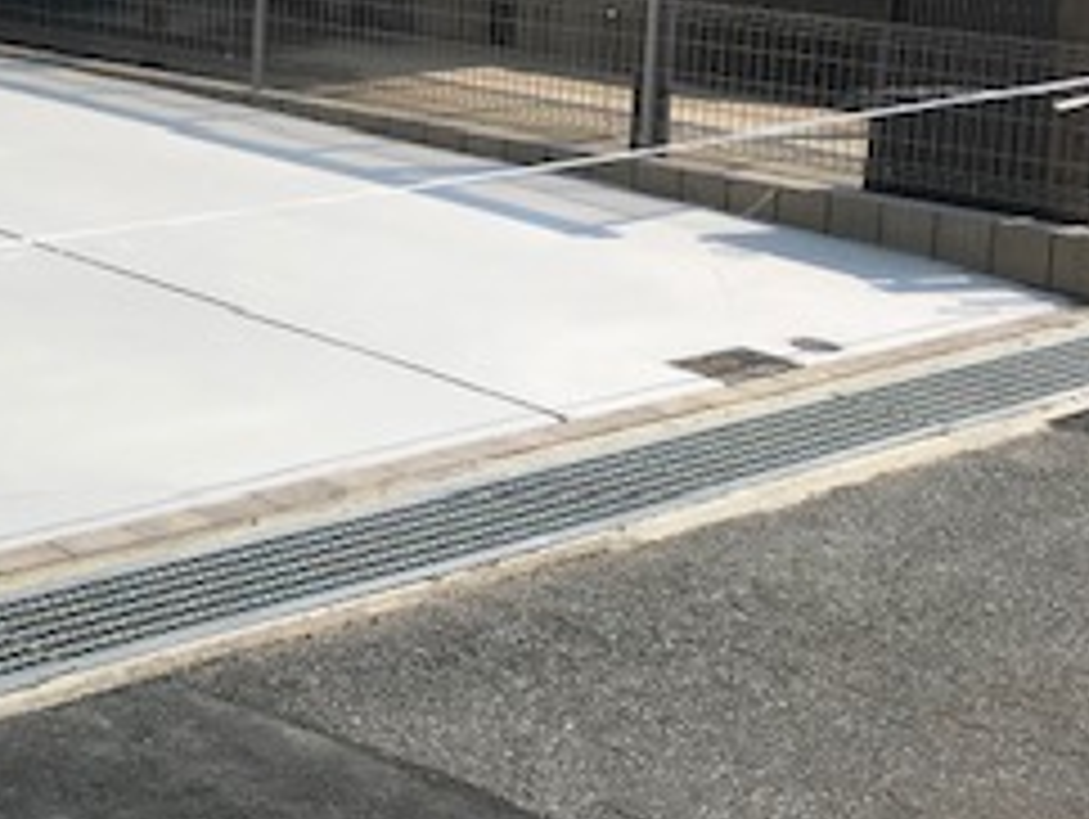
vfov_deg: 19.7
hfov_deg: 25.1
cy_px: 130
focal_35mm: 74
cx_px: 22
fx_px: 2330
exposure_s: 1/5051
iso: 20
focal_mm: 3.99
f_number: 1.8
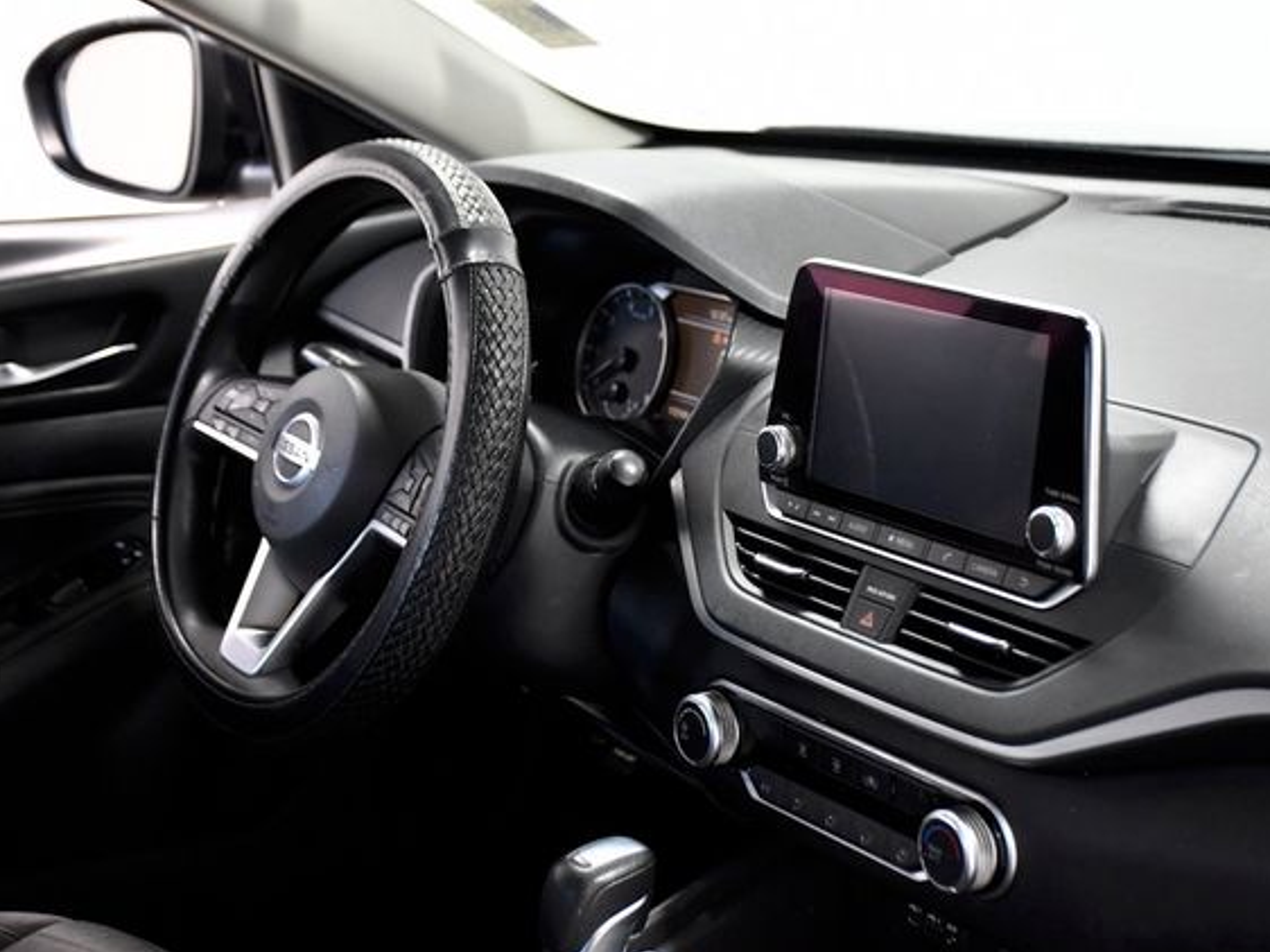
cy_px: 481
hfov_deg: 28.2
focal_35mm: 69
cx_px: 705
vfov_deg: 21.3
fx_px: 2530
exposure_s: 1/125
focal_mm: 42
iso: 2500
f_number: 4.5
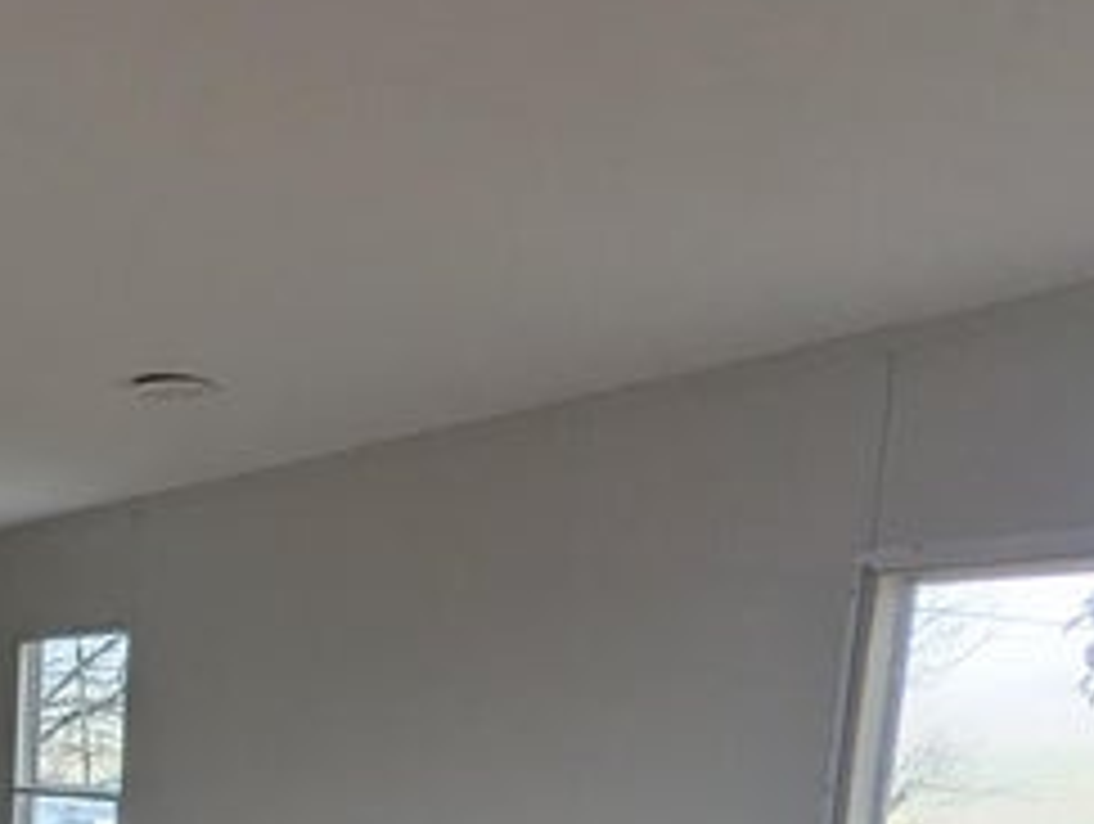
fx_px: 1772
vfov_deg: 23.3
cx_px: -405
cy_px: 1058
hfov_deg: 27.3
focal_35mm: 56
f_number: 2.2
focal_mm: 2.35
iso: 88
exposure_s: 1/122
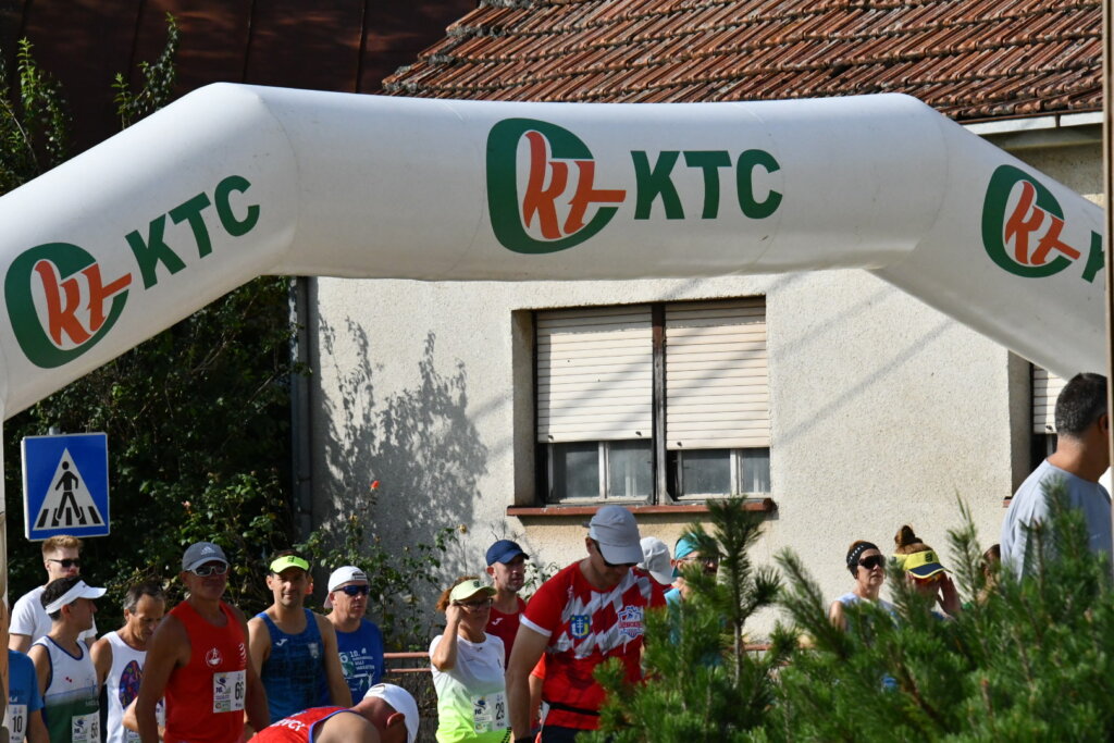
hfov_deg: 8.9
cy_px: 372
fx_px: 7180
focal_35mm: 232
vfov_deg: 5.9
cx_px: 557
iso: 3200
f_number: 11
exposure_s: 1/8000
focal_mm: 155
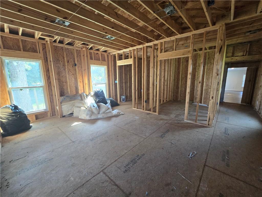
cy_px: 98
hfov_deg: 106.2
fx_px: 98
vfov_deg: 89.9
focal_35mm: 13
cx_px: 131
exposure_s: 1/100
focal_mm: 2.2
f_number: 2.2
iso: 320
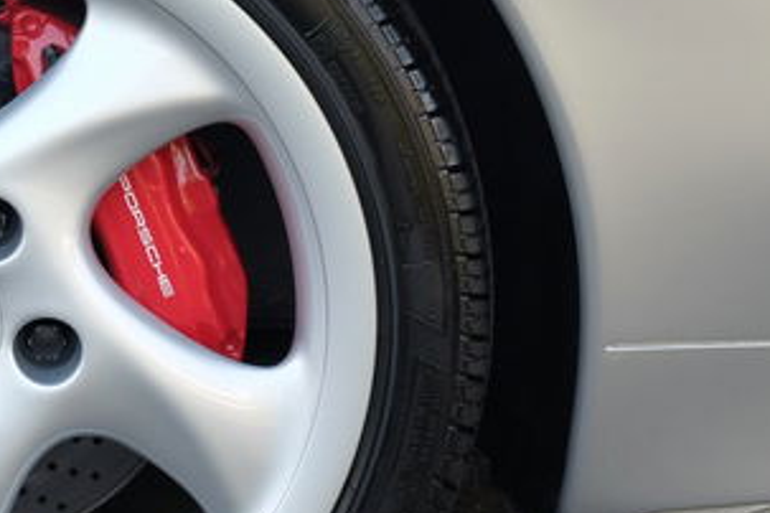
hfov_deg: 11.6
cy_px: 223
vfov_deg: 7.8
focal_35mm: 175
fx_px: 3743
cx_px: -48
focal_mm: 46.3
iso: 200
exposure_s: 1/120
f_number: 4
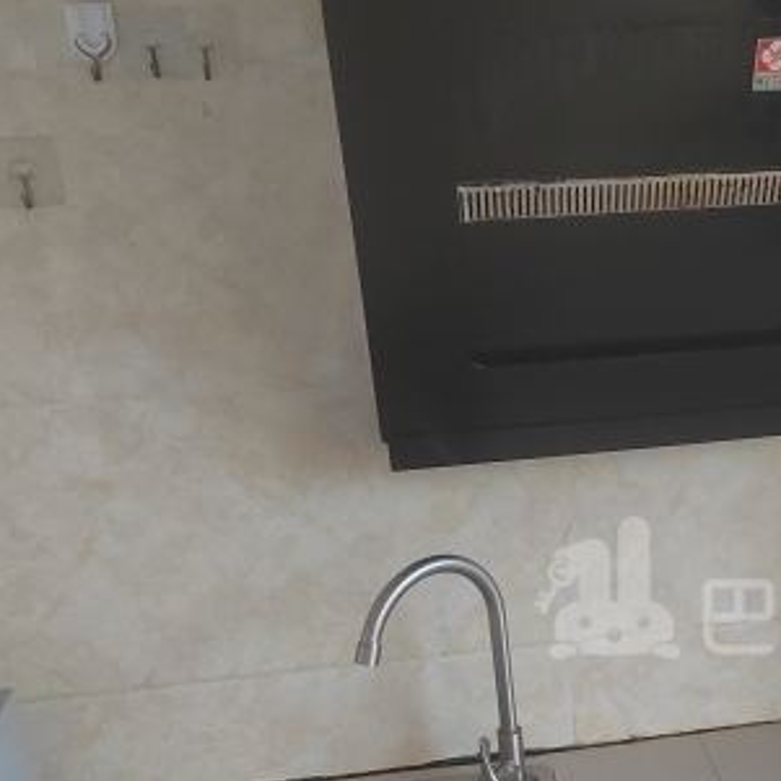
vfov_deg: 31.1
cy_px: 589
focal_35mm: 54
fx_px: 1378
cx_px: 742
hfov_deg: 29.9
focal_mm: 5.52
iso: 2500
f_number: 1.9
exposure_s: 1/100
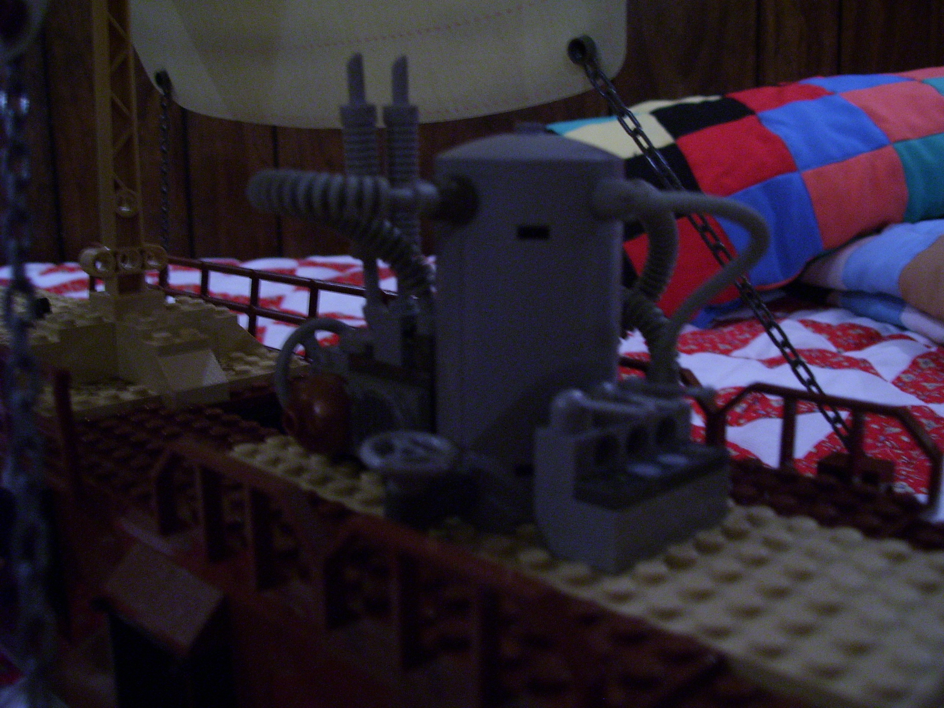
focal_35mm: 37
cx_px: 472
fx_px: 1009
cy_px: 354
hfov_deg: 50.1
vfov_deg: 38.7
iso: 160
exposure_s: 1/8
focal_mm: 6
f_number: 2.7
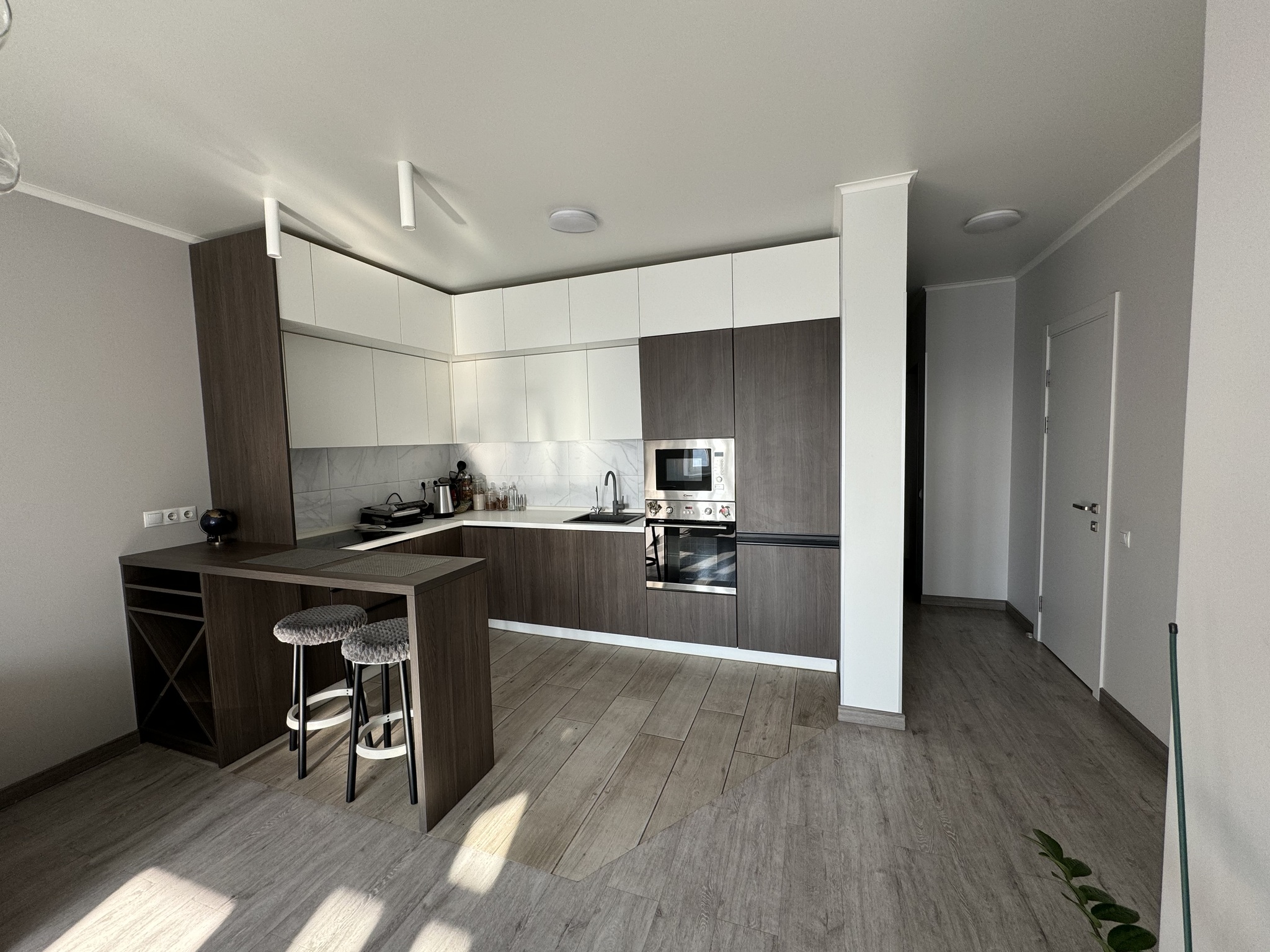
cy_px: 476
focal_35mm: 14
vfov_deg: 85.7
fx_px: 514
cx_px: 635
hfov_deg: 102.1
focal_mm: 2.22
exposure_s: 1/99
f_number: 2.2
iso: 64
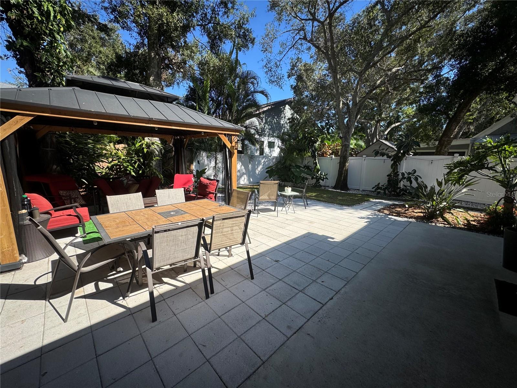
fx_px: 209
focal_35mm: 14
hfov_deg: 102.1
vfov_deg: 85.7
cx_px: 258
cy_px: 194
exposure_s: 1/956
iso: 50
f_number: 2.2
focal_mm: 2.22
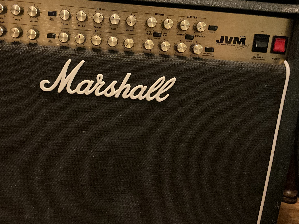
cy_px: 99
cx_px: 110
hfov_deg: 46.4
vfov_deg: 35.9
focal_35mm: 40
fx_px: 345
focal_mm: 3
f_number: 1.8
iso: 640
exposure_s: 1/17
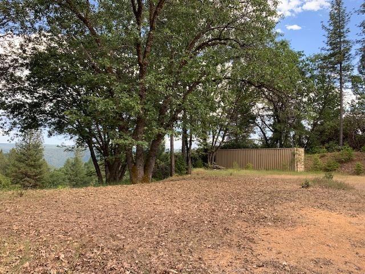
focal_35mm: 26
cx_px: 182
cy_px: 137
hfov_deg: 67.3
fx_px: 274
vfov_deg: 53.1
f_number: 1.8
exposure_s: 1/282
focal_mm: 4.25
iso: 25
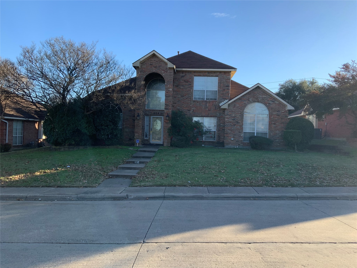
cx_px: 178
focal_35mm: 29
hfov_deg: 61.7
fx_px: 299
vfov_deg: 48.2
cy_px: 134
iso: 16
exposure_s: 1/855
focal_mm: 3
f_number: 1.8
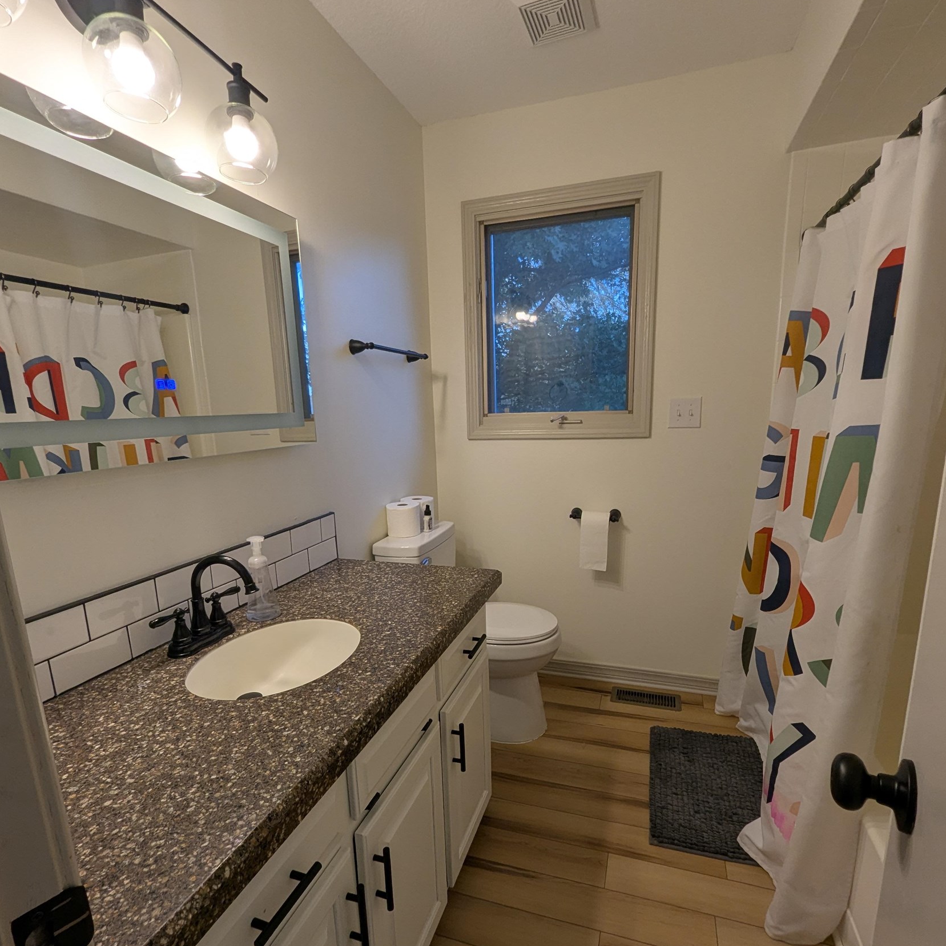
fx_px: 495
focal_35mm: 16
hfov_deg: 87.4
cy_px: 524
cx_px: 476
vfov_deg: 87.1
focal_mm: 1.95
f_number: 2.2
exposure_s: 1/48.9
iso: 39
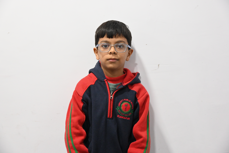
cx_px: 114
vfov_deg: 28.9
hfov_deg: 42.3
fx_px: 296
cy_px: 76
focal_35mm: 46
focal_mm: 31
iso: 3200
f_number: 4
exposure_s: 1/80
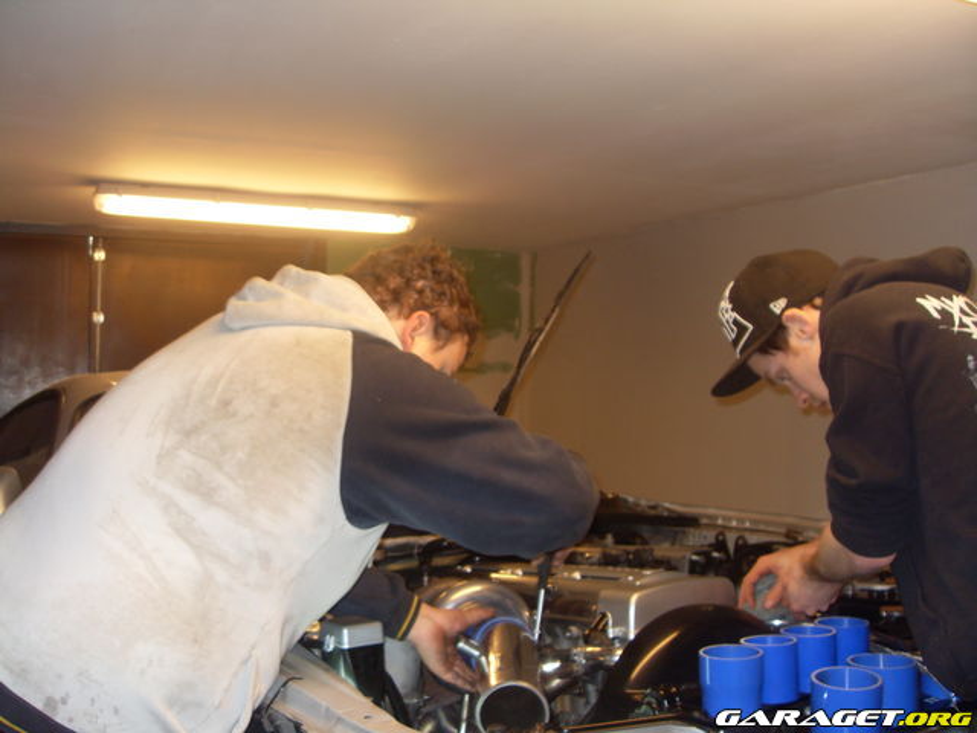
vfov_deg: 40.7
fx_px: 988
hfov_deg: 52.6
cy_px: 366
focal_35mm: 35
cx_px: 488
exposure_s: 1/45
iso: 100
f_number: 2.8
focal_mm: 6.3
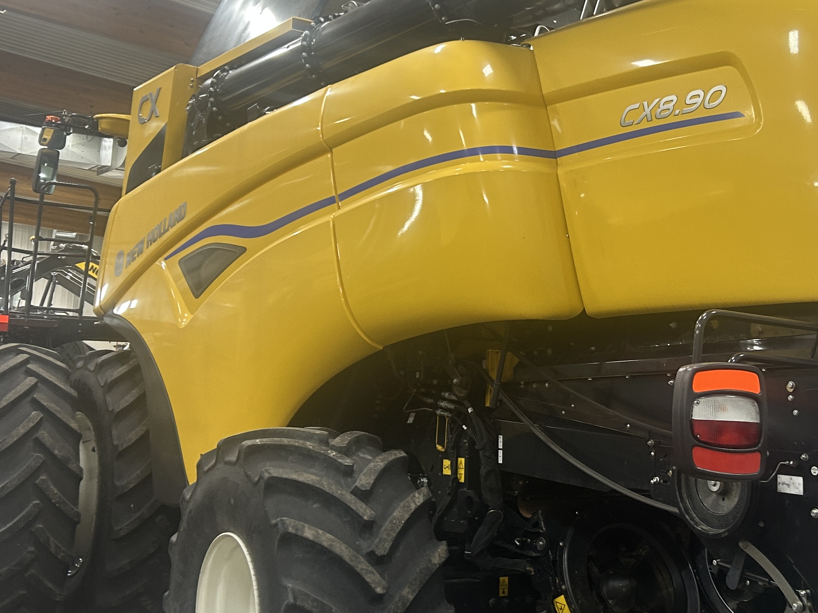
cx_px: 522
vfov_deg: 29.1
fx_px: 1181
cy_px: 269
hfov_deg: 37.9
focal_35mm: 50
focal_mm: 5.7
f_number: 1.5
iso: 100
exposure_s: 1/60
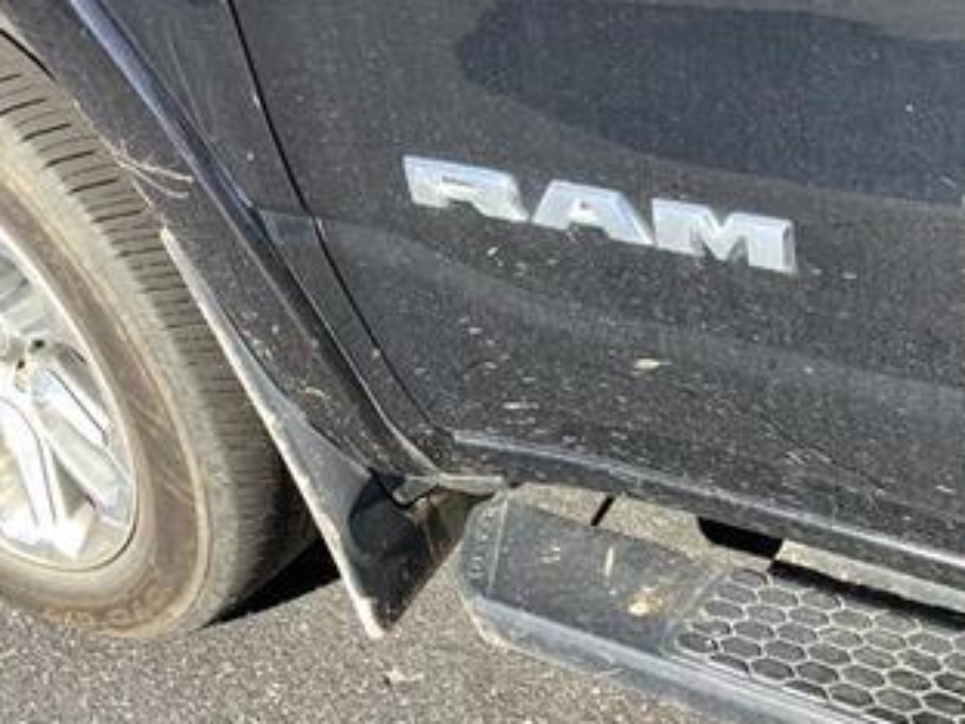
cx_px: 646
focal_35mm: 50
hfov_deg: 37.8
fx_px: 1394
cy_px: 430
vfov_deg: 29.0
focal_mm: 3.3
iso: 25
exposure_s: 1/249
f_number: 2.4
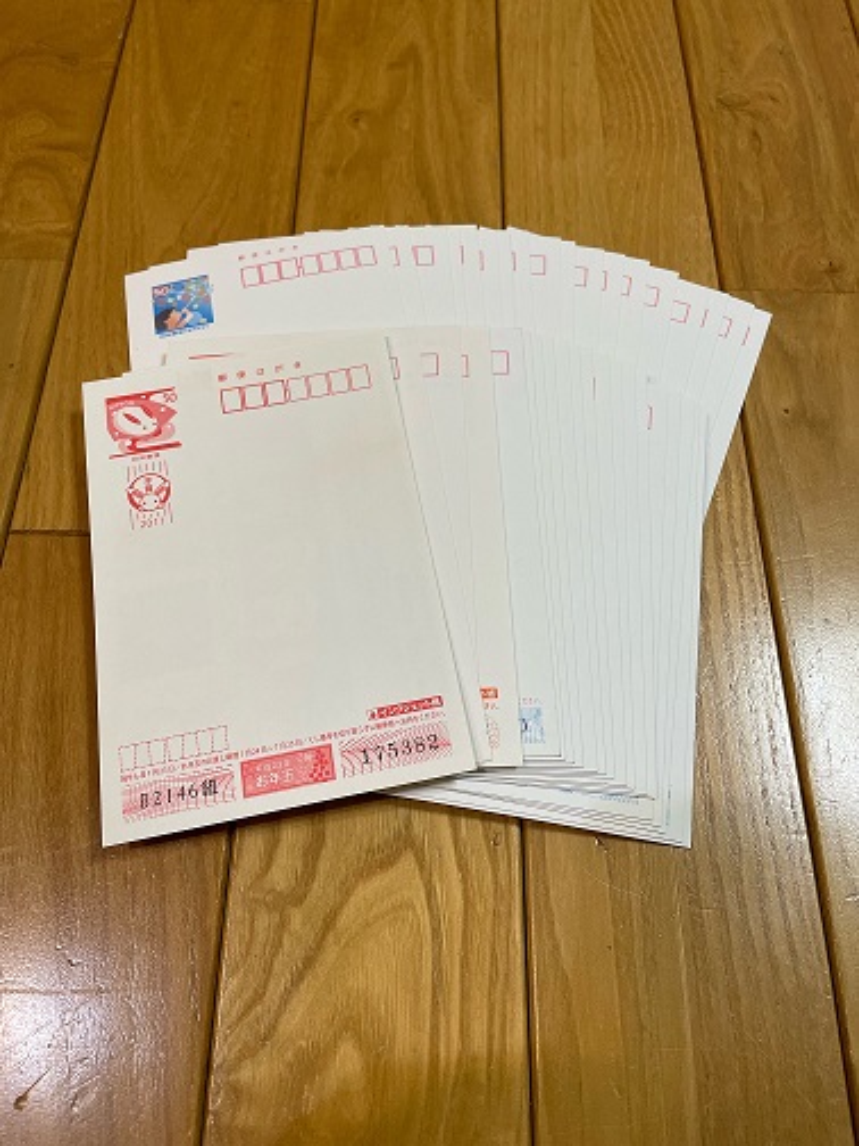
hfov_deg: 53.1
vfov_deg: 67.3
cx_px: 430
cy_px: 573
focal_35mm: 26
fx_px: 860
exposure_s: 1/60
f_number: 1.6
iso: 80
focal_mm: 4.2
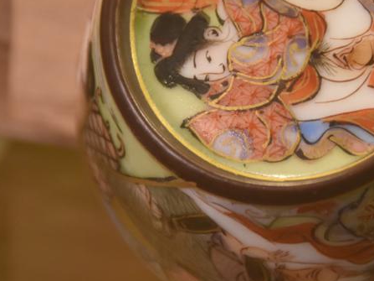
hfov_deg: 2.3
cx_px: 261
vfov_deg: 1.7
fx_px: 9440
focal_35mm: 874
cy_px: 57
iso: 1600
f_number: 6.3
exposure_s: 1/125
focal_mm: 250
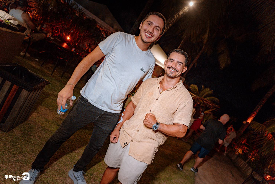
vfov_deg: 56.1
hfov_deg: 77.3
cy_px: 92
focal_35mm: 22
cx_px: 138
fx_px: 172
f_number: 2
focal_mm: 15
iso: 800
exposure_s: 1/250
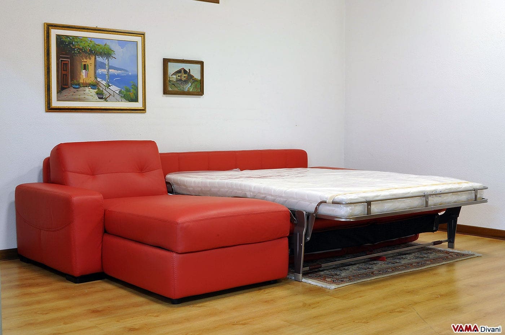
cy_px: 168
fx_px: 673
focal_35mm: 48
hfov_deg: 41.2
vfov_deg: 28.0
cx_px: 252
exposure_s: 15
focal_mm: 32
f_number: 29
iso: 100
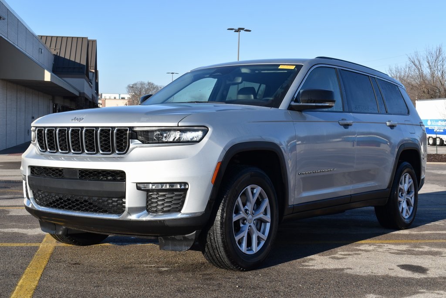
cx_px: 223
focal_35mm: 51
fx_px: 632
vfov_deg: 26.5
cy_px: 149
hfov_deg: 38.9
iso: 200
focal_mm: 34
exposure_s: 1/320
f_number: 9
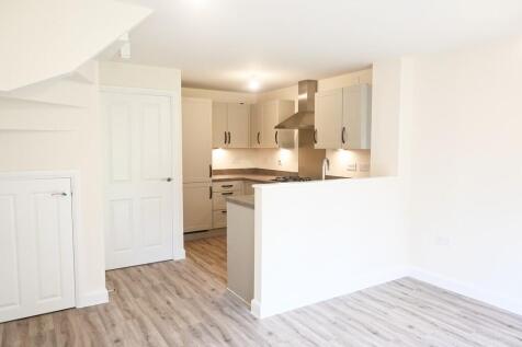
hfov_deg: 70.5
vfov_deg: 50.4
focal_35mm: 26
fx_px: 370
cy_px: 174
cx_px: 261
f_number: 4.5
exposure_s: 1/80
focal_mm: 17
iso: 1000
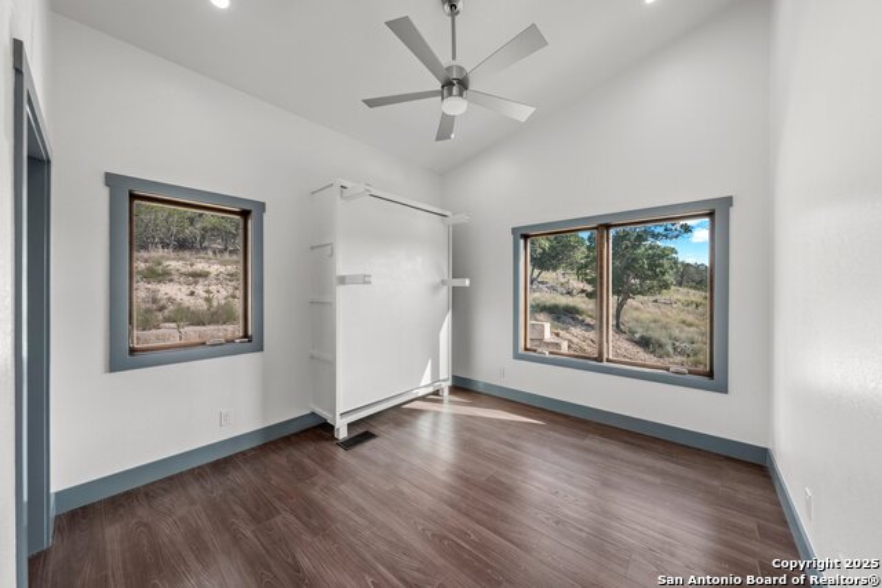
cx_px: 441
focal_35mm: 12
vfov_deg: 90.0
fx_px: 294
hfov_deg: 112.6
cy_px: 294
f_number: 8
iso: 100
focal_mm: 12
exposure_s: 1/40
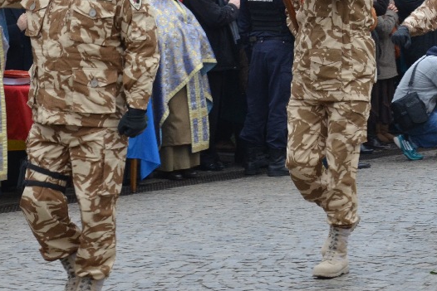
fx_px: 2161
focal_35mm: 178
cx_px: 415
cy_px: 9
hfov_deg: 11.5
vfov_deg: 7.7
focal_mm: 52
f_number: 7.1
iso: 500
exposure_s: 1/200
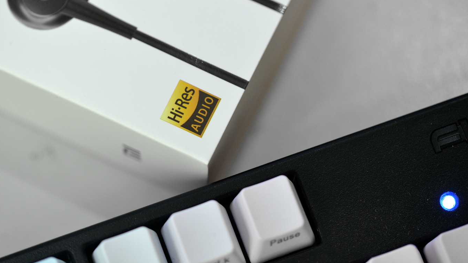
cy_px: 114
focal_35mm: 113
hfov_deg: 18.9
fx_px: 1403
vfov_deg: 10.7
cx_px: 190
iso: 500
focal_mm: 90
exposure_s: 1/30
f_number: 3.5
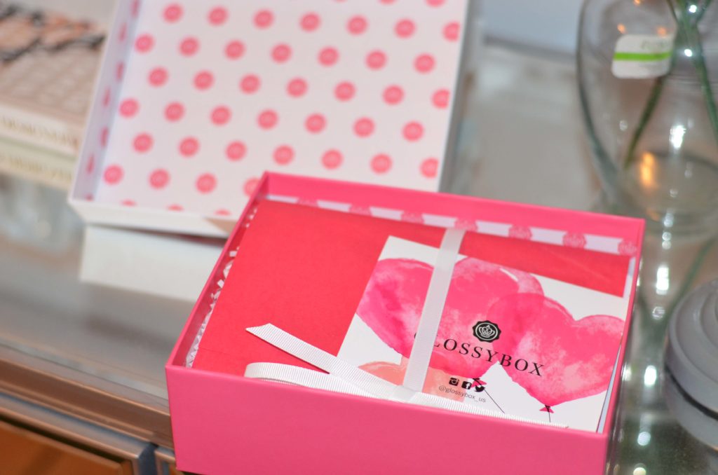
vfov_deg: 18.1
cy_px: 238
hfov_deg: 27.0
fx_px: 1493
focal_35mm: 75
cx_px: 359
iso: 1250
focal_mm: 50
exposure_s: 1/60
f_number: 2.8
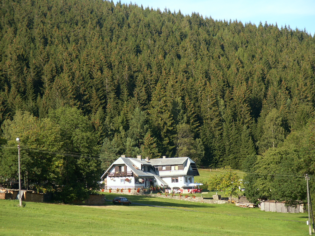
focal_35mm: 139
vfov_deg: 10.7
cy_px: 118
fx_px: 1265
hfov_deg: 14.2
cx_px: 158
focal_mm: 28.21
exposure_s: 1/350
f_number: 3.6
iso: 64
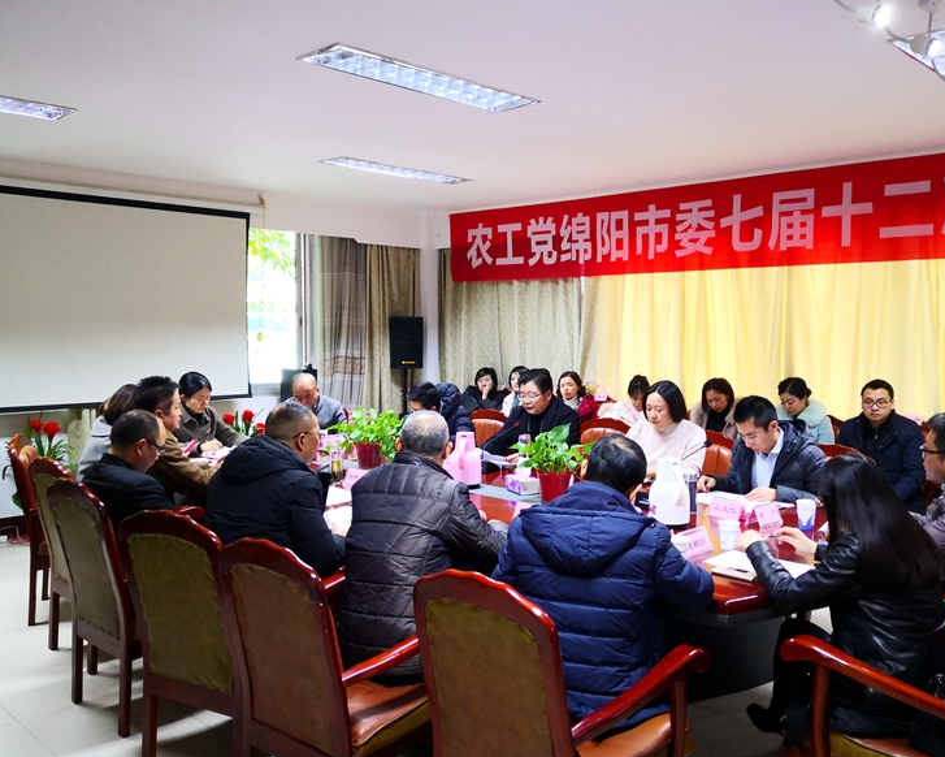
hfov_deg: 60.3
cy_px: 380
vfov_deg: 50.0
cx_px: 519
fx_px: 811
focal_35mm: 29
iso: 200
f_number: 1.6
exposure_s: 1/33.3
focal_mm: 3.95
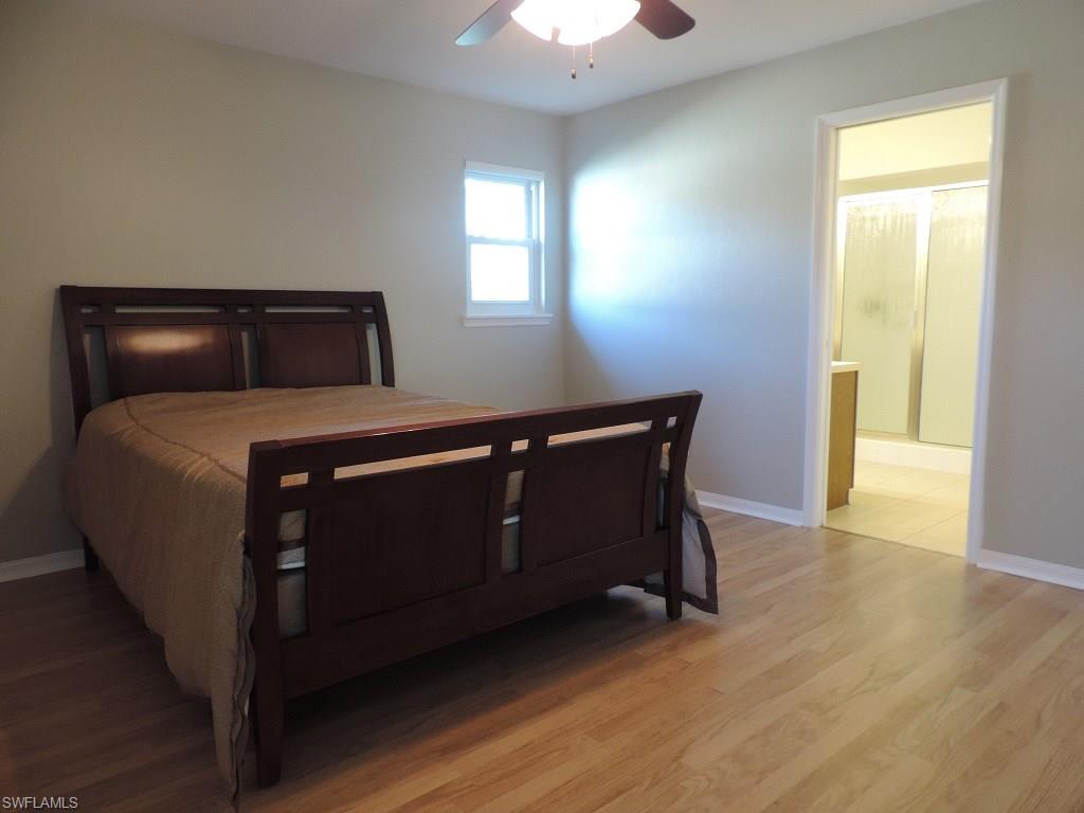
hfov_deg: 71.6
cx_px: 542
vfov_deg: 56.8
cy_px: 406
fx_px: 752
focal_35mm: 24
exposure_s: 1/20
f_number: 3
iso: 400
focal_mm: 4.3
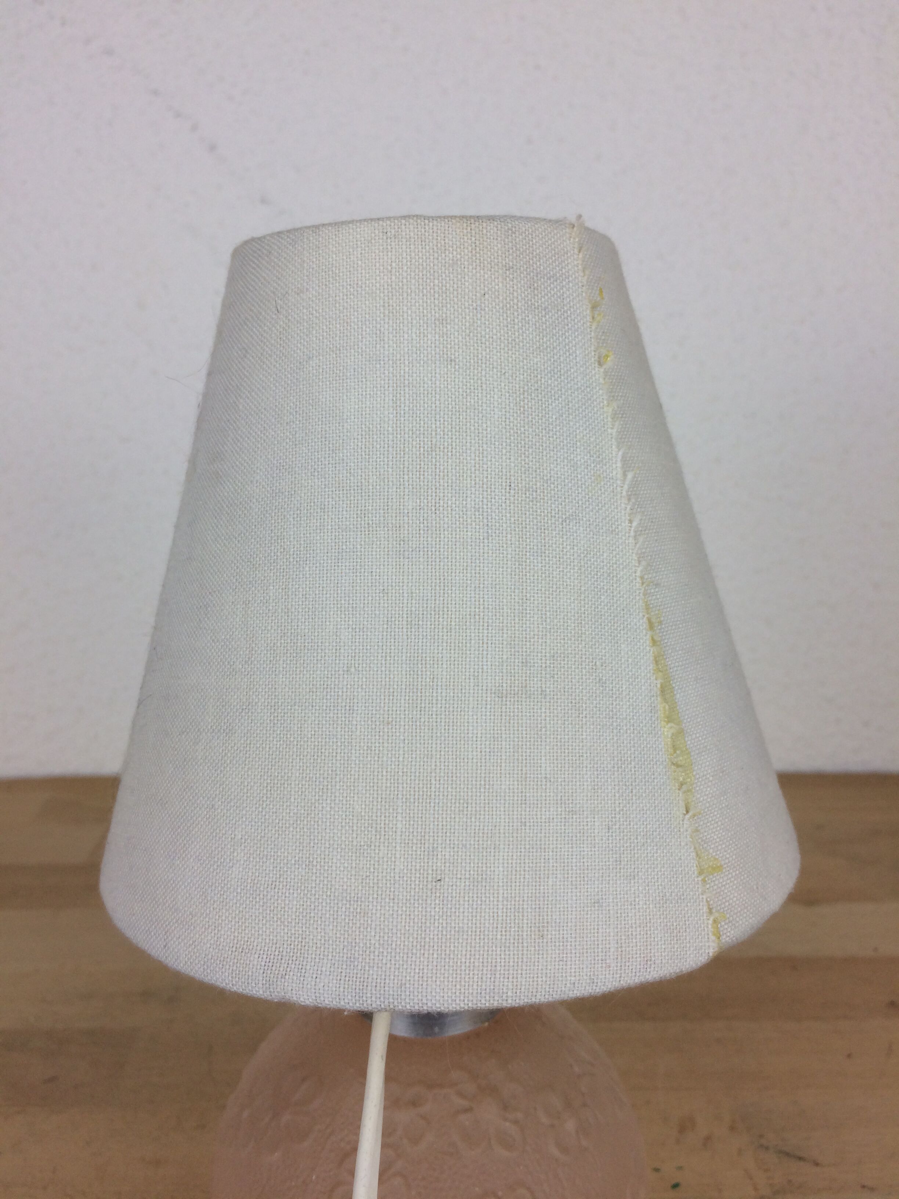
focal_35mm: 29
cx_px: 450
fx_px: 1004
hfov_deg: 48.2
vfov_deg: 61.7
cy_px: 600
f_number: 2.2
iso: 32
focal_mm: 4.15
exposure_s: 1/100
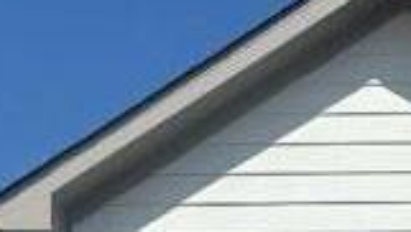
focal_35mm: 195
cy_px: 831
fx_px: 2128
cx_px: 942
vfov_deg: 5.6
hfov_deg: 9.9
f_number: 1.78
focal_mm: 6.86
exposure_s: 1/9709
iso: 80
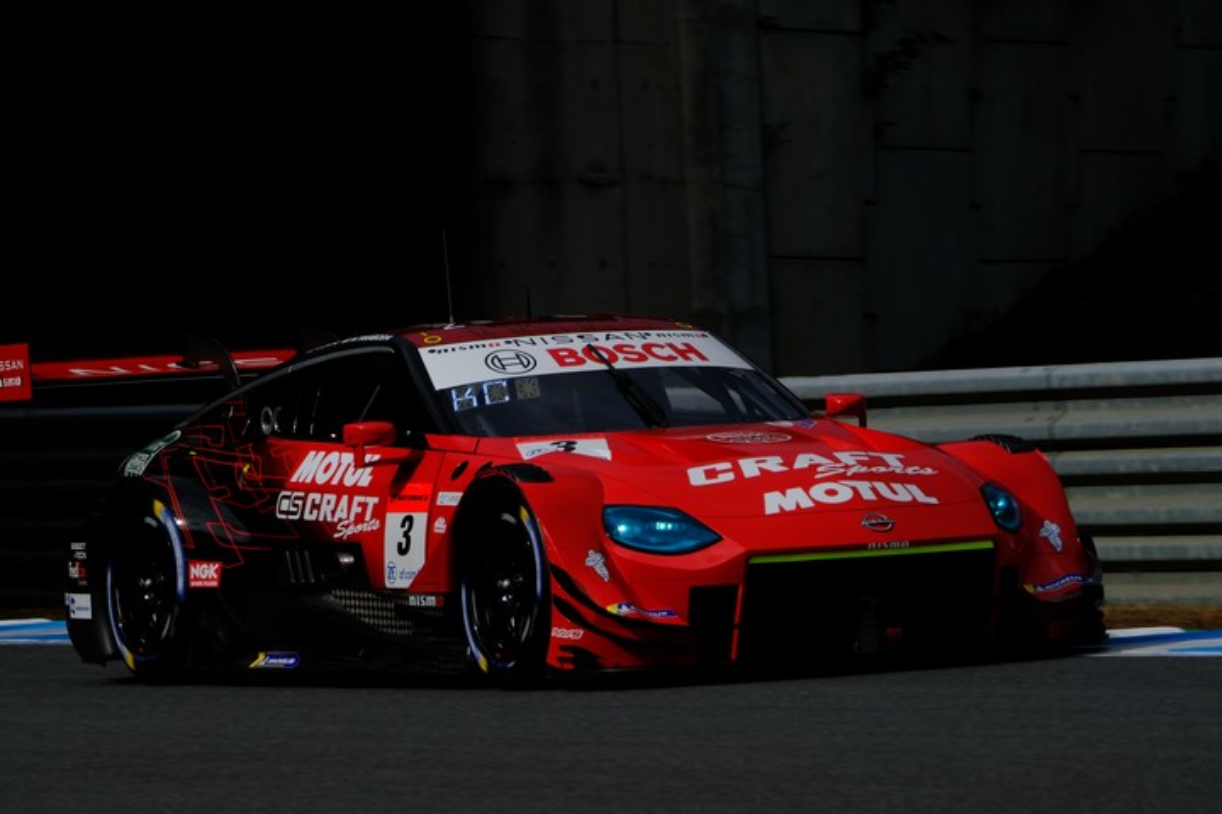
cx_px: 611
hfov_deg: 6.4
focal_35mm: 321
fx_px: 10895
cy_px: 407
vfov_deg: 4.3
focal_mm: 214
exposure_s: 1/1000
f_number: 10
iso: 200
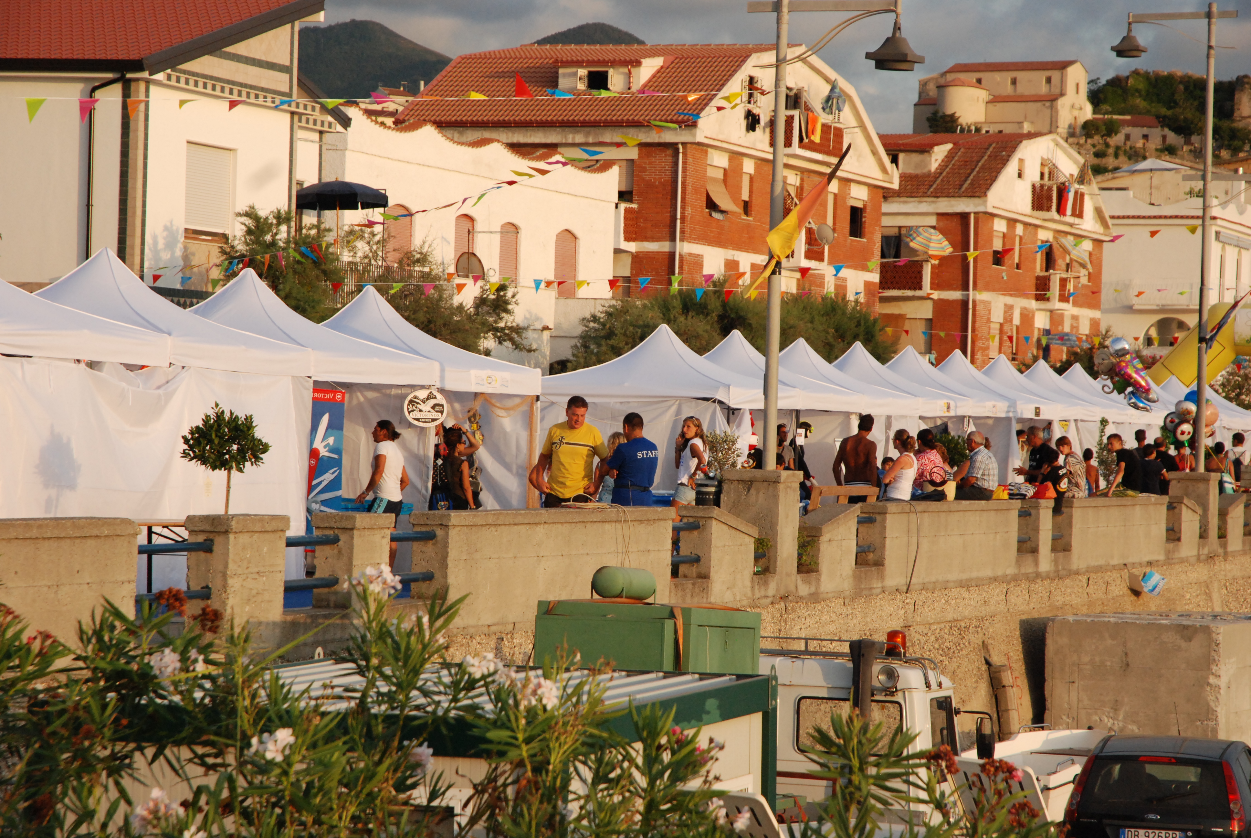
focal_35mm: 105
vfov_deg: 13.1
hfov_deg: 19.4
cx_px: 626
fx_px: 3653
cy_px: 419
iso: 800
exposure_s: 1/800
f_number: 7.1
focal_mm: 70
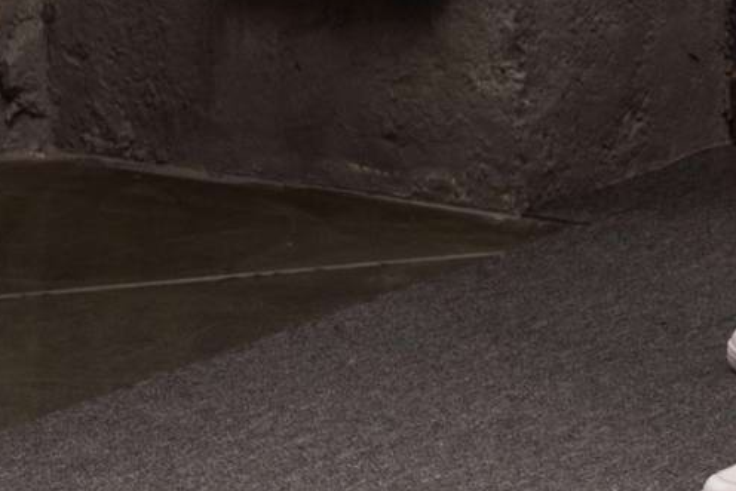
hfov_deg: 6.2
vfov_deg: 4.2
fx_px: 6646
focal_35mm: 325
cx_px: 1254
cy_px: -606
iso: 200
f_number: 6.3
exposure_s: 1/160
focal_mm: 62
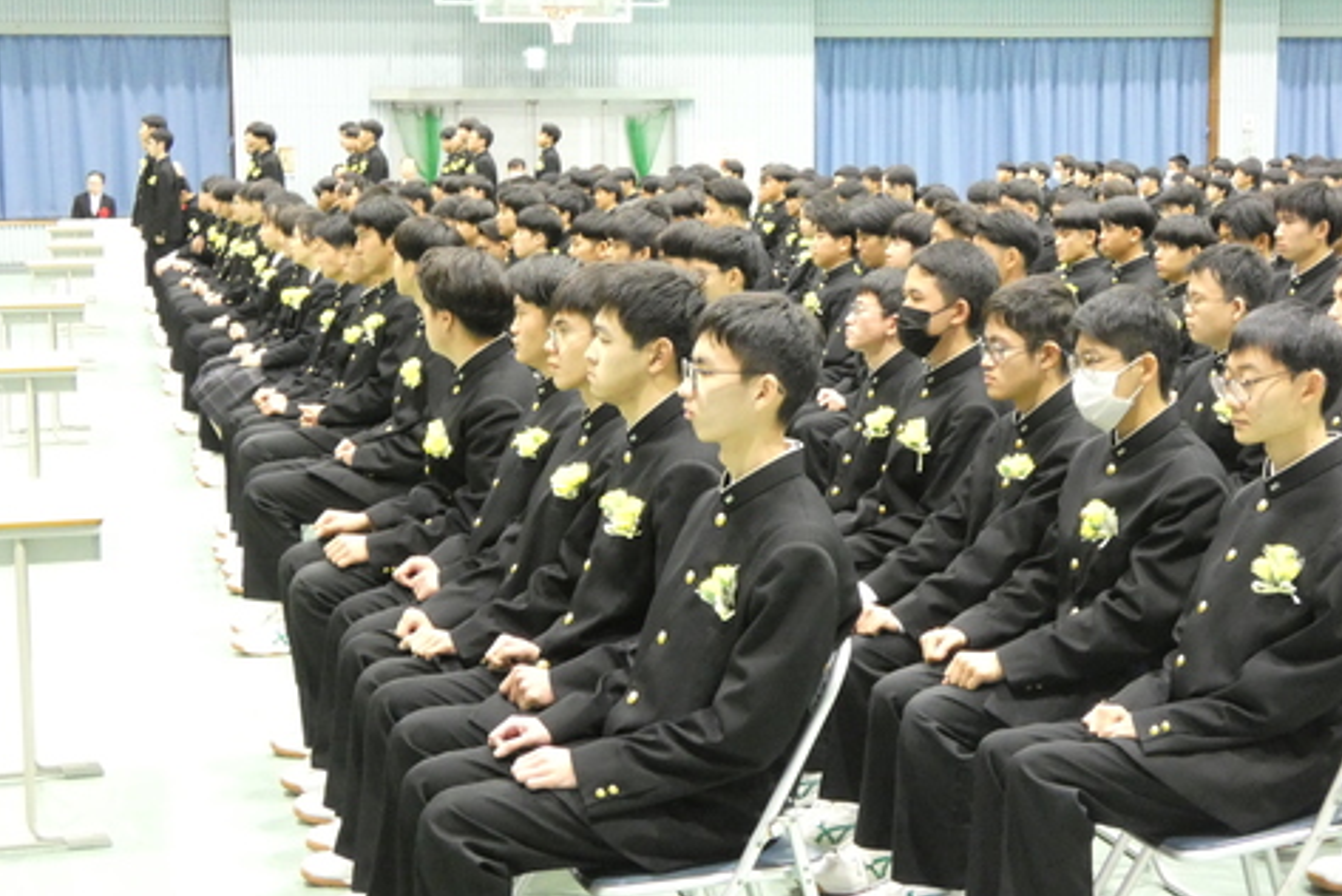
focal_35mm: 58
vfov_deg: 23.4
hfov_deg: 34.5
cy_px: 403
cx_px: 675
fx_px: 2163
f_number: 4
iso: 1600
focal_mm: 9.9
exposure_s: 1/20
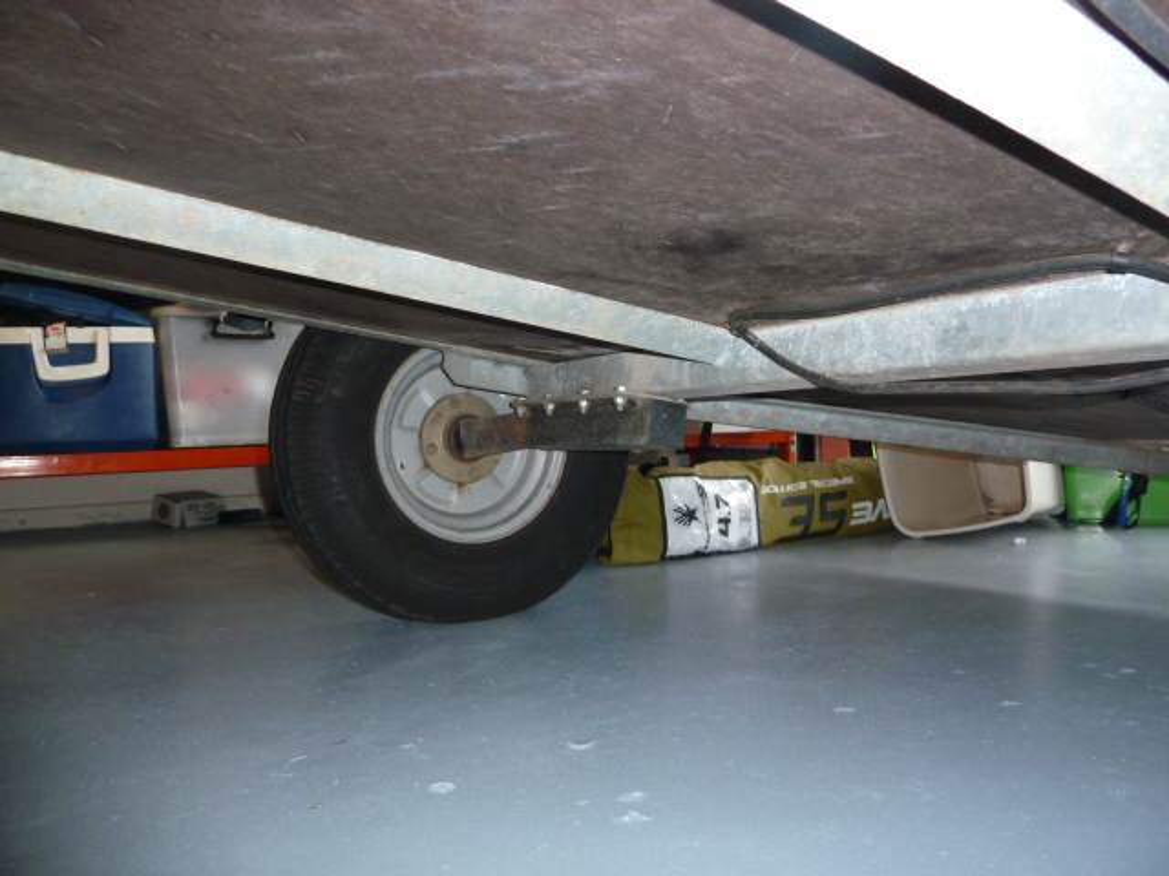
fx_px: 844
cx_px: 584
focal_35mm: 25
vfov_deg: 54.9
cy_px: 438
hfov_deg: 69.4
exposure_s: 1/20
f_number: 3.3
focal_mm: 4.1
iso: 200
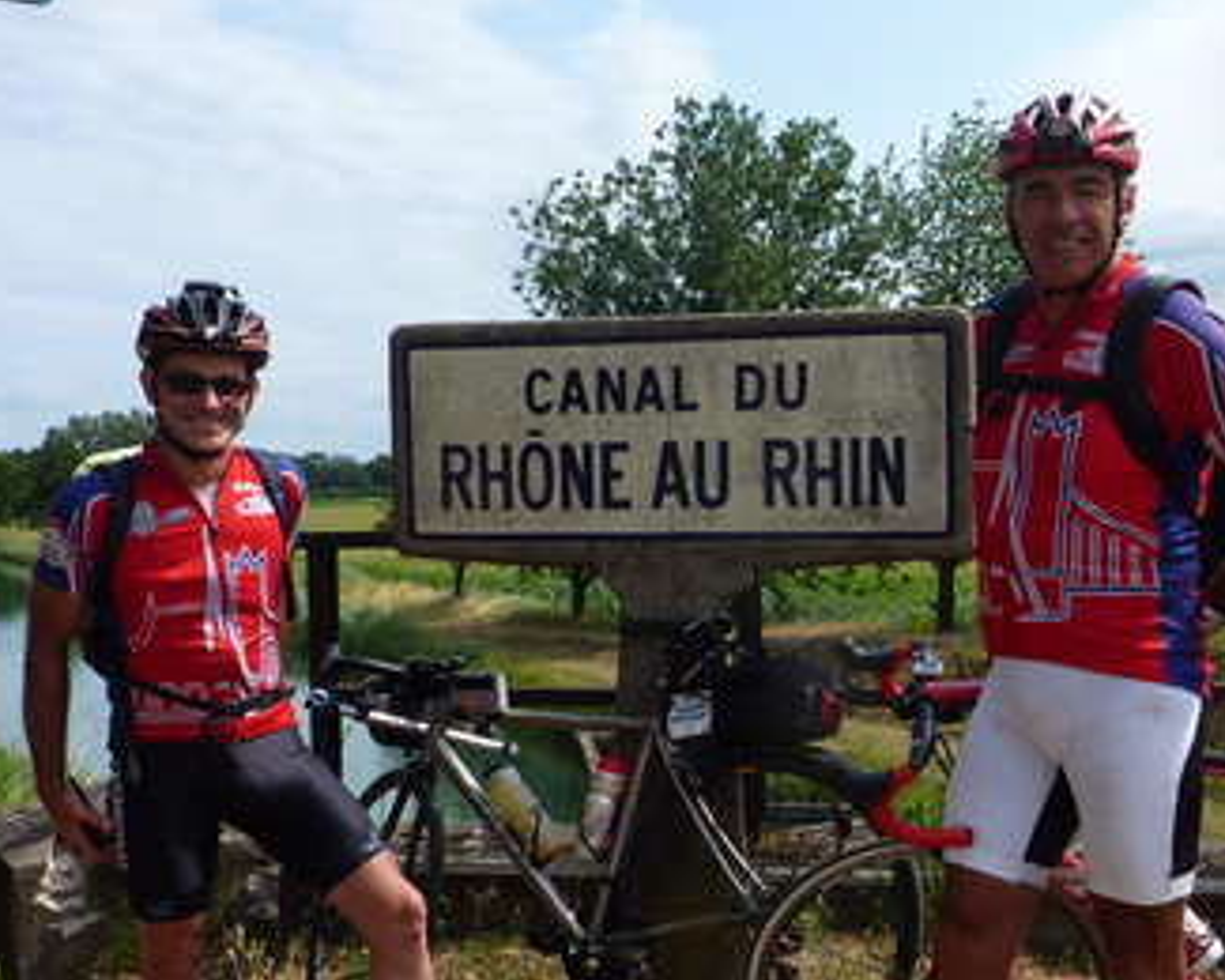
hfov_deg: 40.7
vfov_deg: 33.3
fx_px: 1631
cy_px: 596
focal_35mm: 45
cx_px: 807
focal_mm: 4.1
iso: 80
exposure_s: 1/400
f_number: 5
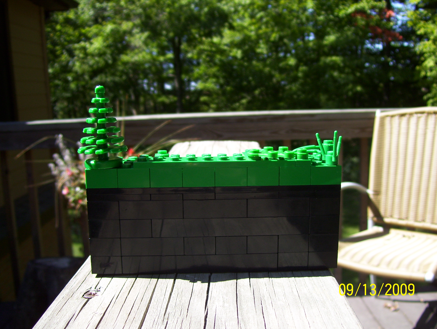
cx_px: 218
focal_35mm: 36
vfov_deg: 39.7
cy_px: 164
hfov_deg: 51.3
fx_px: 455
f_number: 2.7
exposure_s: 1/500
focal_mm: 6
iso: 80
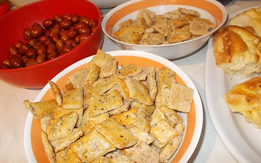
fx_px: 199
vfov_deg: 44.4
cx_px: 131
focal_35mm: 28
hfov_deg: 66.5
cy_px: 92
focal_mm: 4.6
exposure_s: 1/25
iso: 200
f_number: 3.2
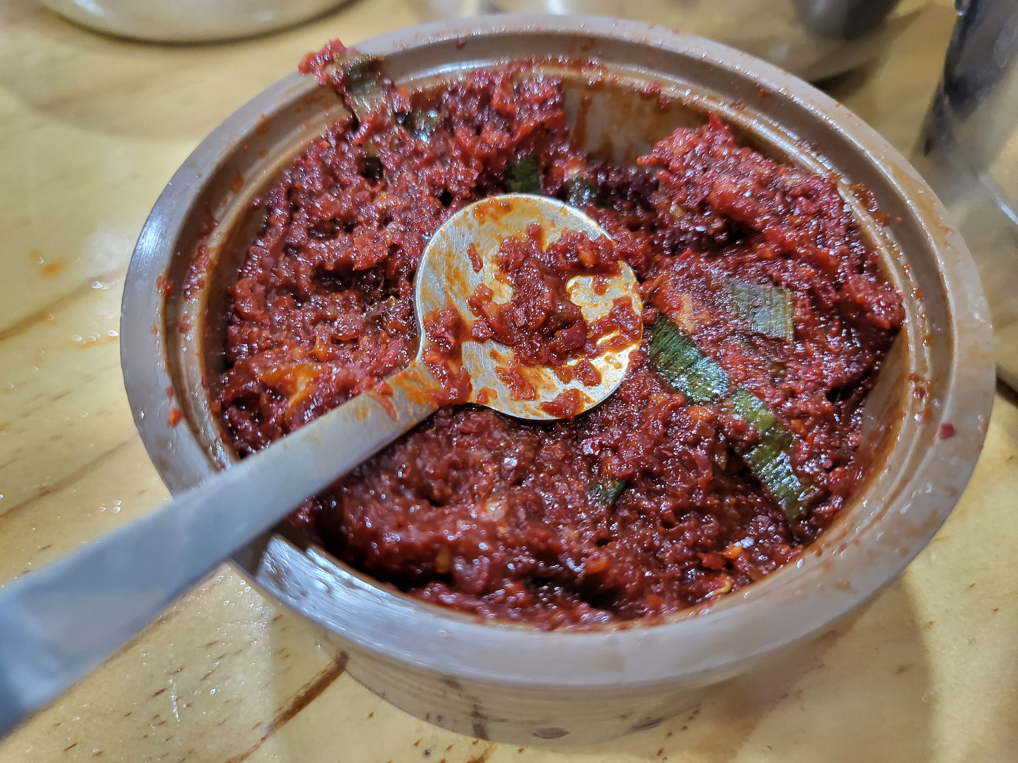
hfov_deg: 67.3
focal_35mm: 26
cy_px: 382
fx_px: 765
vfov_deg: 53.1
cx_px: 509
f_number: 1.8
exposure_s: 1/40
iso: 400
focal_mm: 4.25
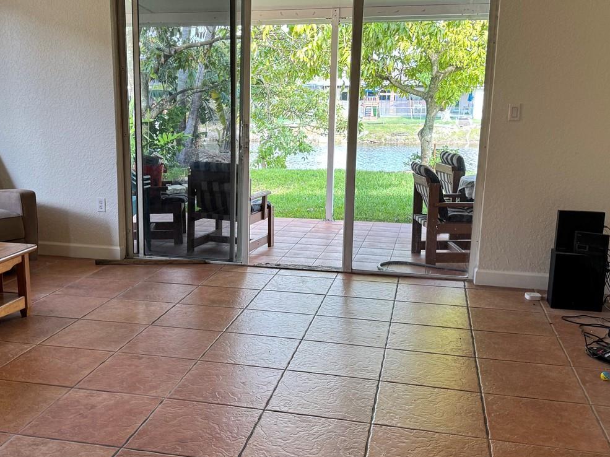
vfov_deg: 36.8
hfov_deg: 47.6
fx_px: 687
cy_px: 243
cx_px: 248
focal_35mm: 39
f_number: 1.78
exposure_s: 1/120
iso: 125
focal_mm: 6.86
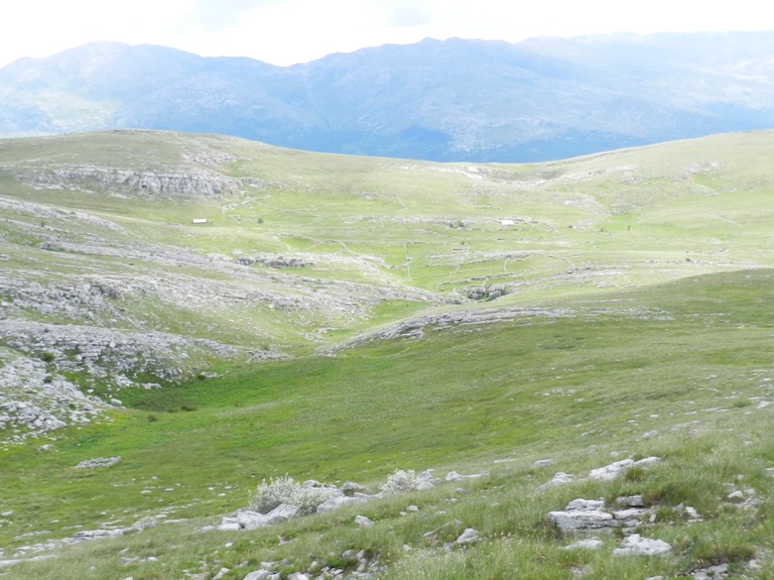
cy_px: 375
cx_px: 435
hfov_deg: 44.7
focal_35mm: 42
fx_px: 939
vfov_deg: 34.1
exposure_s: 1/640
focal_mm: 5.6
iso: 160
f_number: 3.7
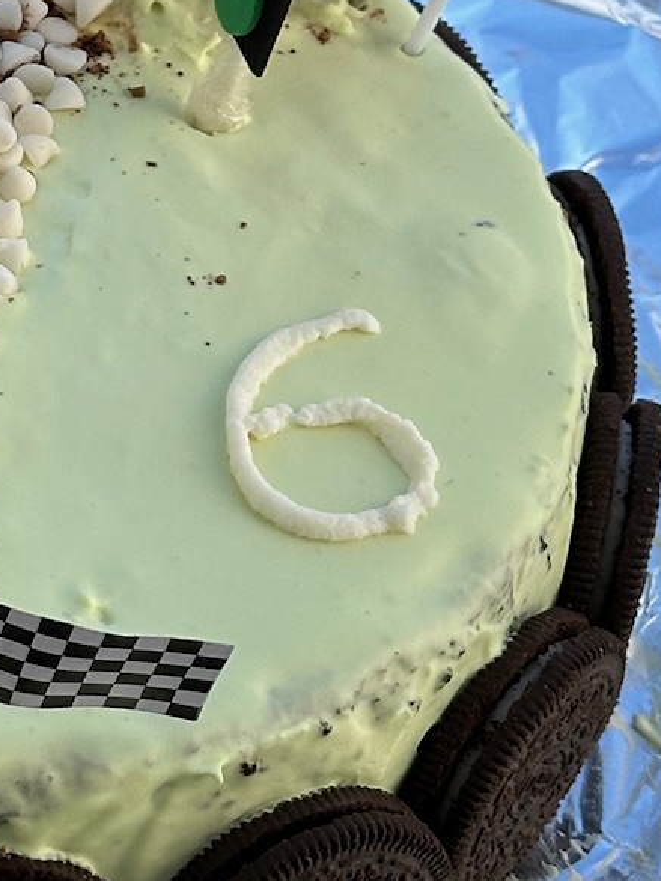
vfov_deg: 11.7
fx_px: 4276
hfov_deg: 8.7
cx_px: -167
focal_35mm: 168
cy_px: 187
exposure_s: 1/1107
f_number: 1.78
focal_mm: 6.86
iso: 64
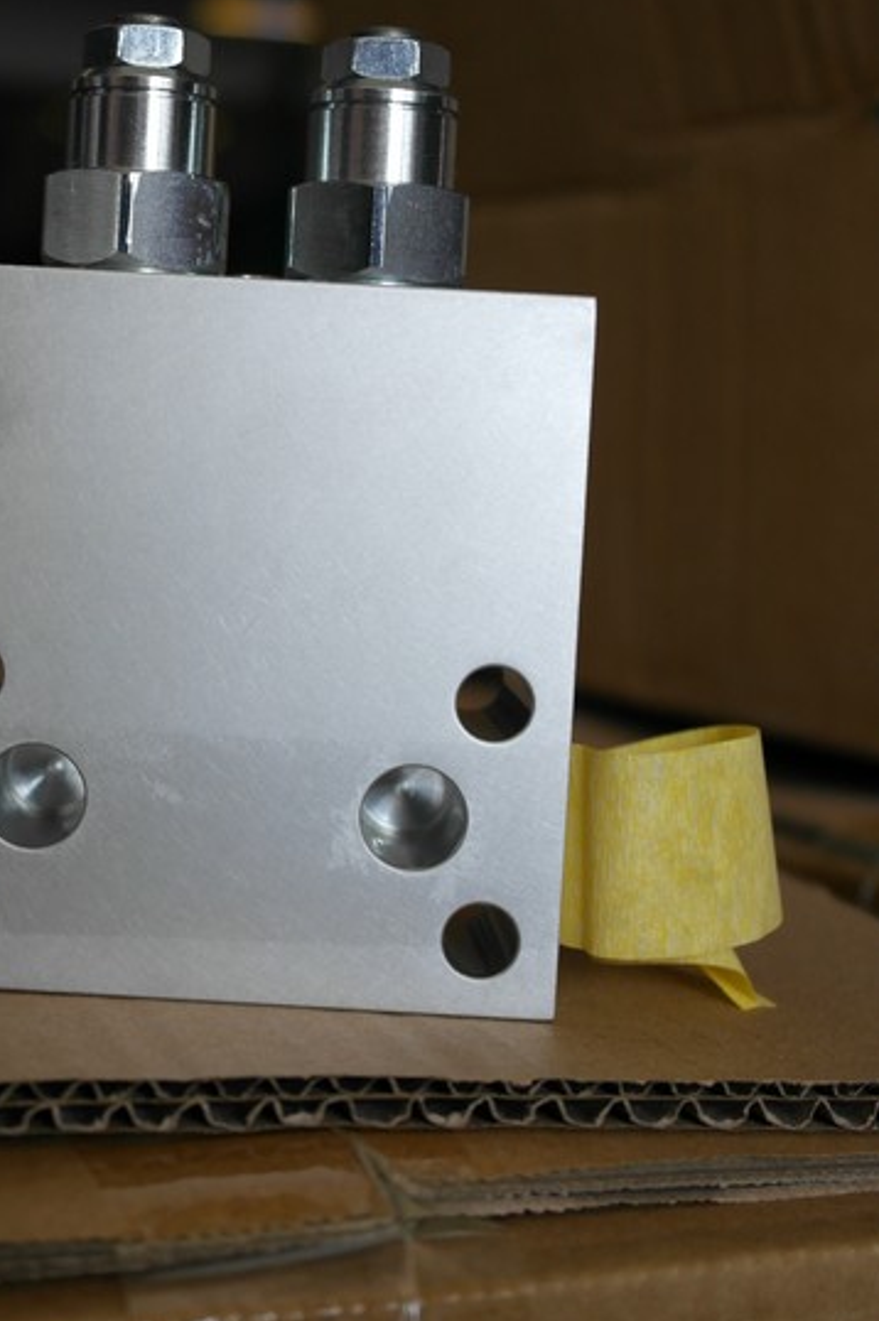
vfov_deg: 31.3
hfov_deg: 21.1
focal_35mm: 64
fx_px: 2347
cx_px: 232
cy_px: 525
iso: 400
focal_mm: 28
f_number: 4
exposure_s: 1/100
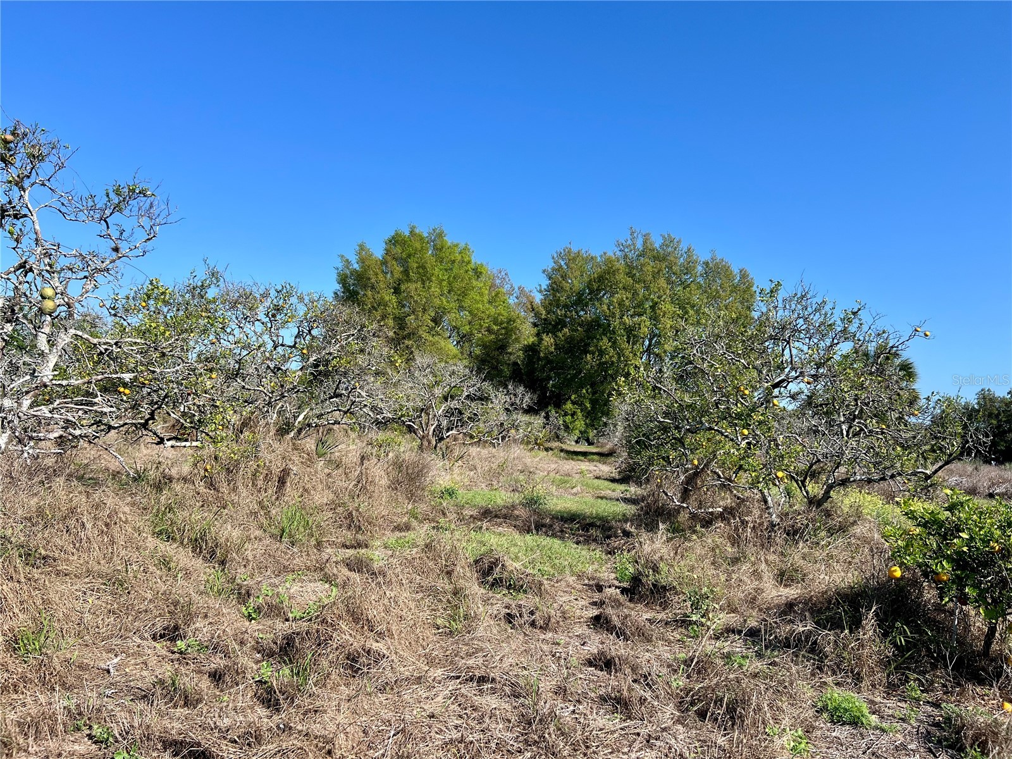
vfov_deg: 53.1
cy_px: 380
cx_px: 506
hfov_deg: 67.3
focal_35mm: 26
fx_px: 760
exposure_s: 1/3356
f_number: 1.5
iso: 50
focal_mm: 5.7
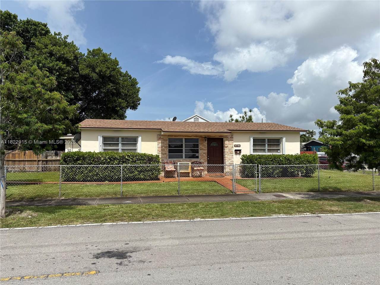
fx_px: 285
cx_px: 190
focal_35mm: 26
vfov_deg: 53.1
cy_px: 142
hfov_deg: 67.3
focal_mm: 5.96
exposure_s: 1/5814
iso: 50
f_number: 1.6
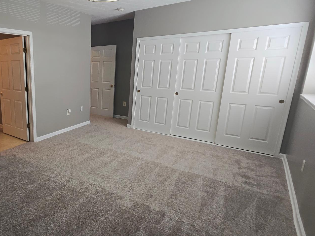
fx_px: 191
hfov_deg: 70.8
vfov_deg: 63.4
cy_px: 111
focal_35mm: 21
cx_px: 61
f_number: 2.2
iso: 125
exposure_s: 1/60
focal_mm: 2.2
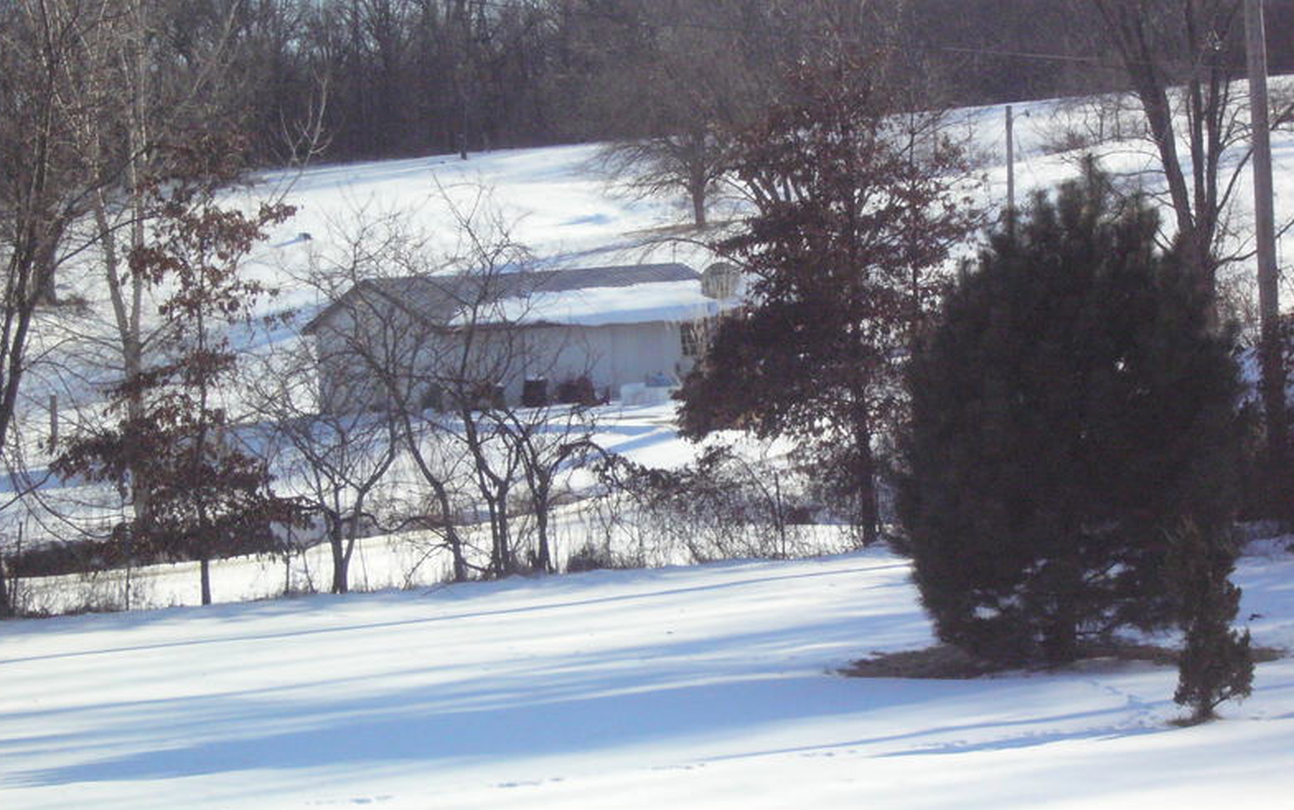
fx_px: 3810
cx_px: 638
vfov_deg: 12.1
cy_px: 403
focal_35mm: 108
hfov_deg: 19.3
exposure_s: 1/320
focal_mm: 16.6
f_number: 13.7
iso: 400
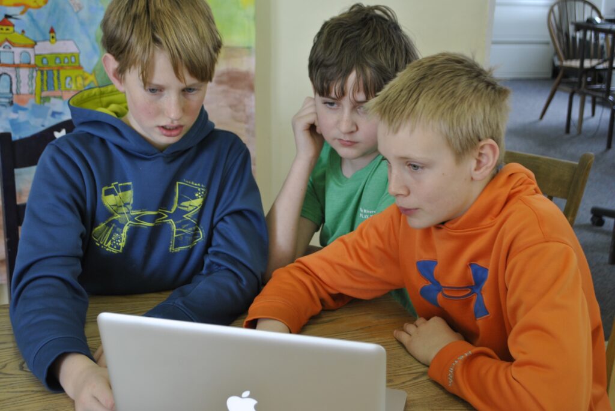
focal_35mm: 54
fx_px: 923
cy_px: 206
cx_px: 308
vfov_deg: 25.1
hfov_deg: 36.8
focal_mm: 36
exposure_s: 1/30
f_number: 5
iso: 280
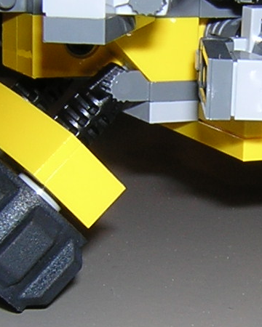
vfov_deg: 15.4
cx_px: 230
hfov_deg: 12.3
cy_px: 155
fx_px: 1212
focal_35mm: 125
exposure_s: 1/60.1
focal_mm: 4.7
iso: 100
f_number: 5.2
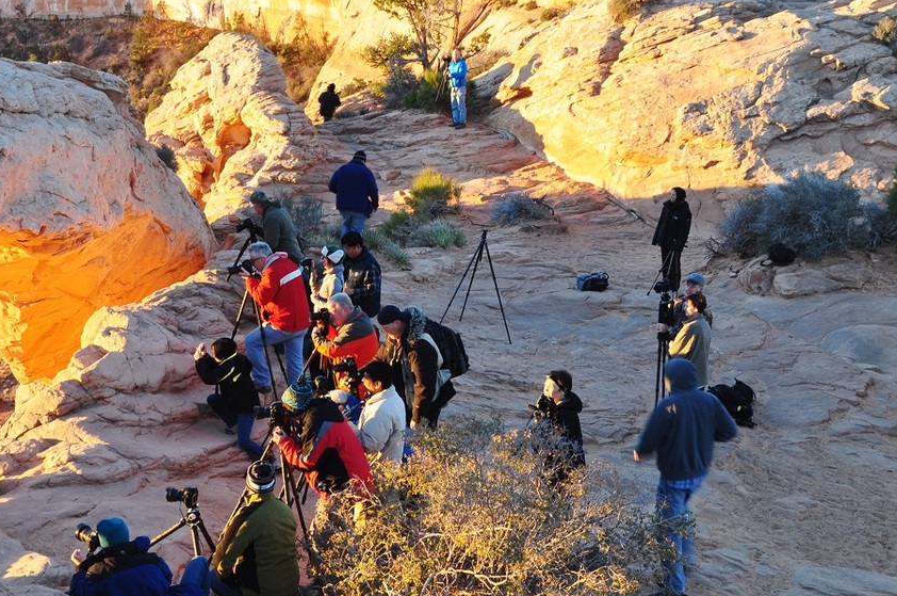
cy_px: 320
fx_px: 1436
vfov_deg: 23.4
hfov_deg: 34.2
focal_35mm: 58
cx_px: 267
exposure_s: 1/30
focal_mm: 27
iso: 400
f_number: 7.1
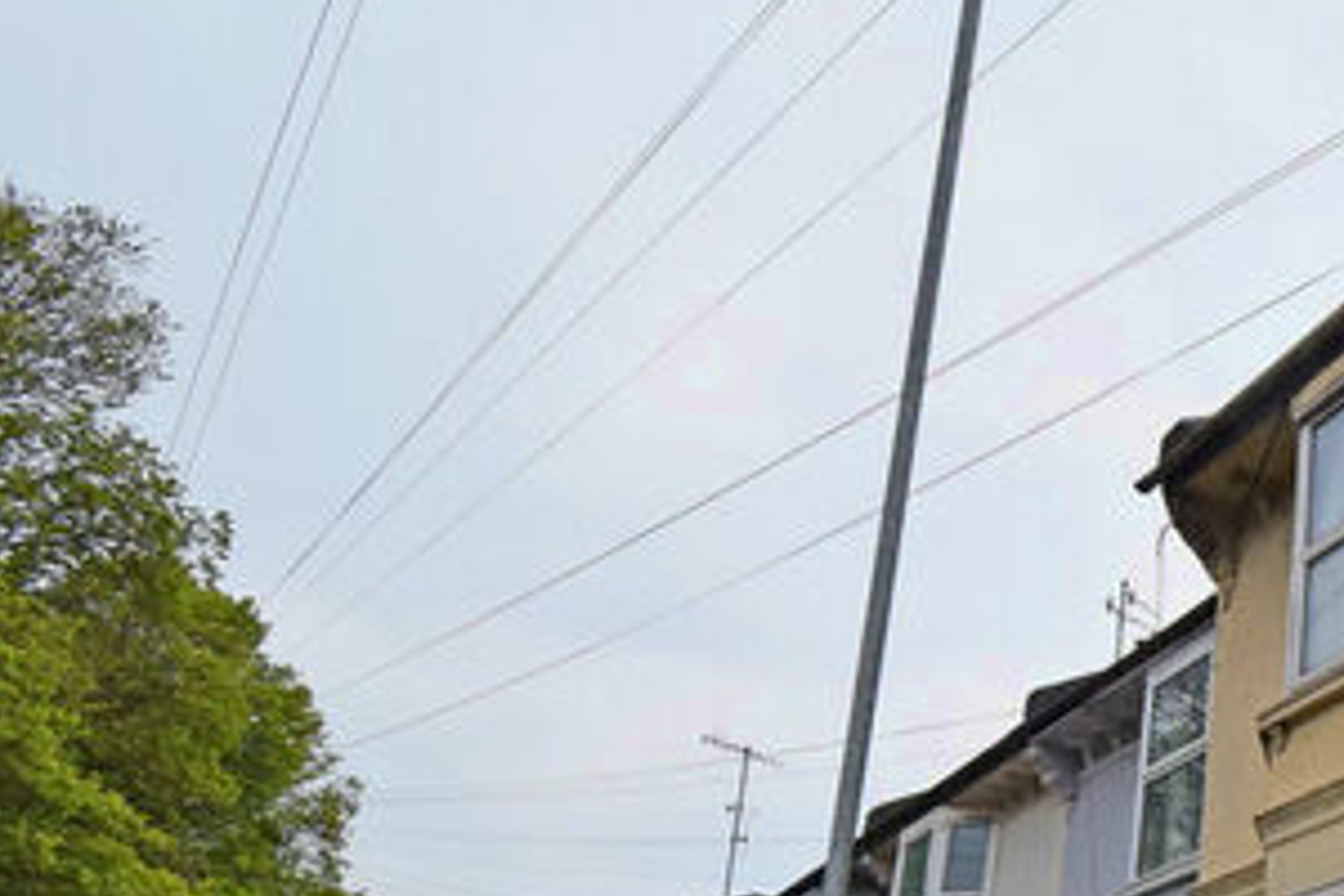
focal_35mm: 35
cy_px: 849
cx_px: 1492
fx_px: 1307
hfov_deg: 42.3
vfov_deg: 35.1
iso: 640
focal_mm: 10
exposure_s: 1/2000
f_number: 8
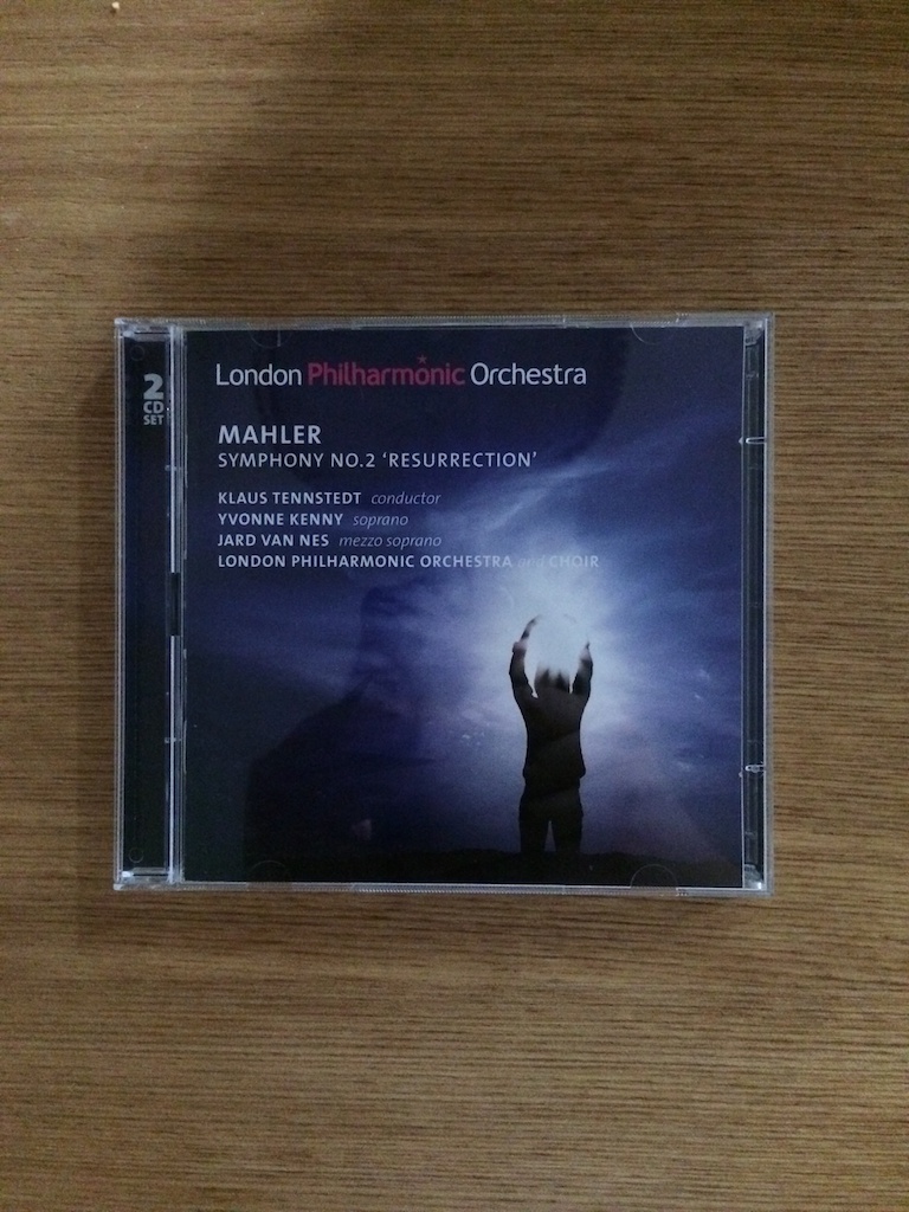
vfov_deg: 60.0
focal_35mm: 30
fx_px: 1050
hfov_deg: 46.8
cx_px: 454
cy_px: 606
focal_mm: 4.12
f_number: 2.2
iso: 640
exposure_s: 1/15
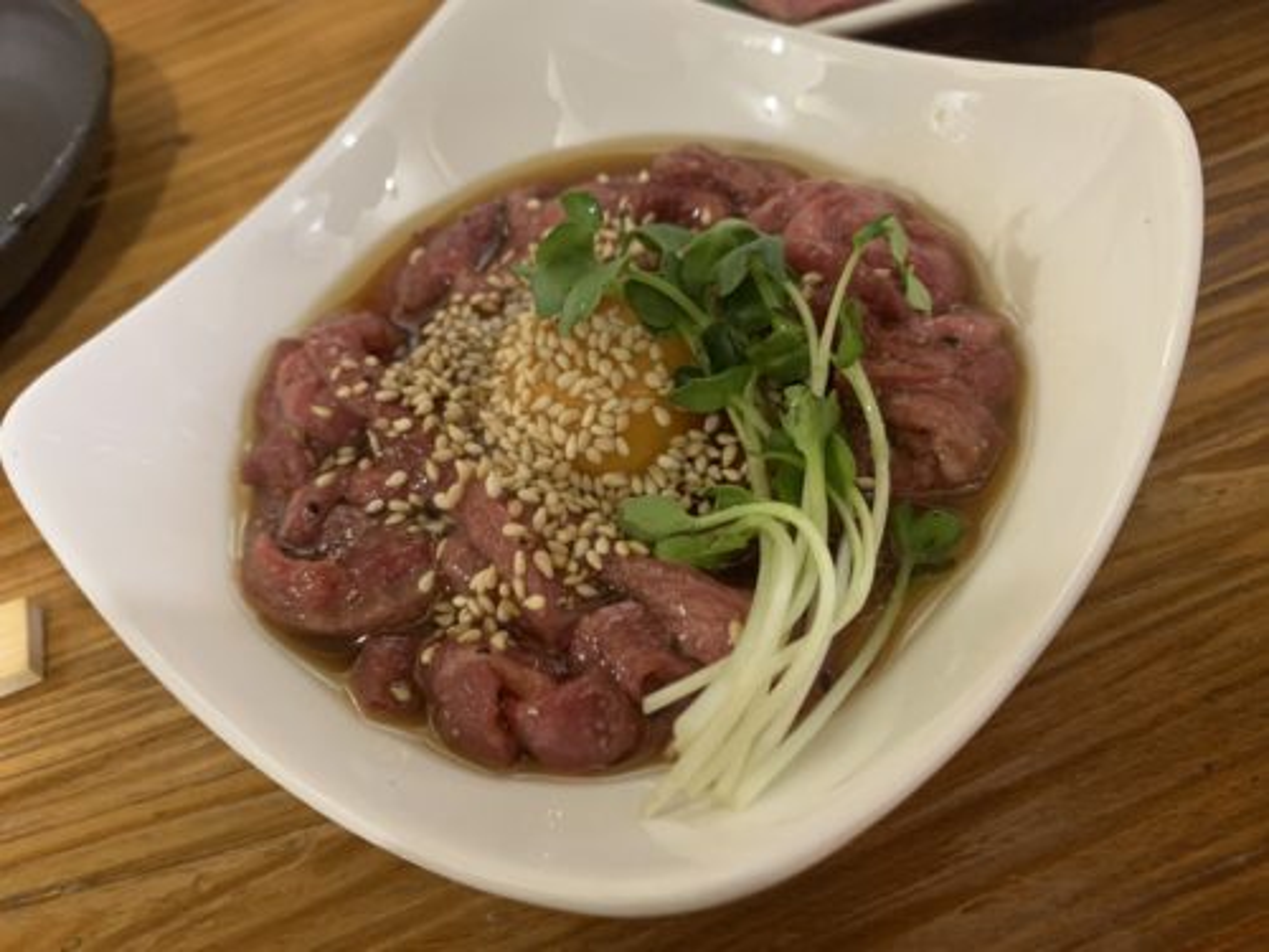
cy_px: 476
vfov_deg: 53.1
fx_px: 953
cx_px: 634
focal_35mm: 26
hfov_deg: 67.3
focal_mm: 4.25
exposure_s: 1/30
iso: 320
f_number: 1.8
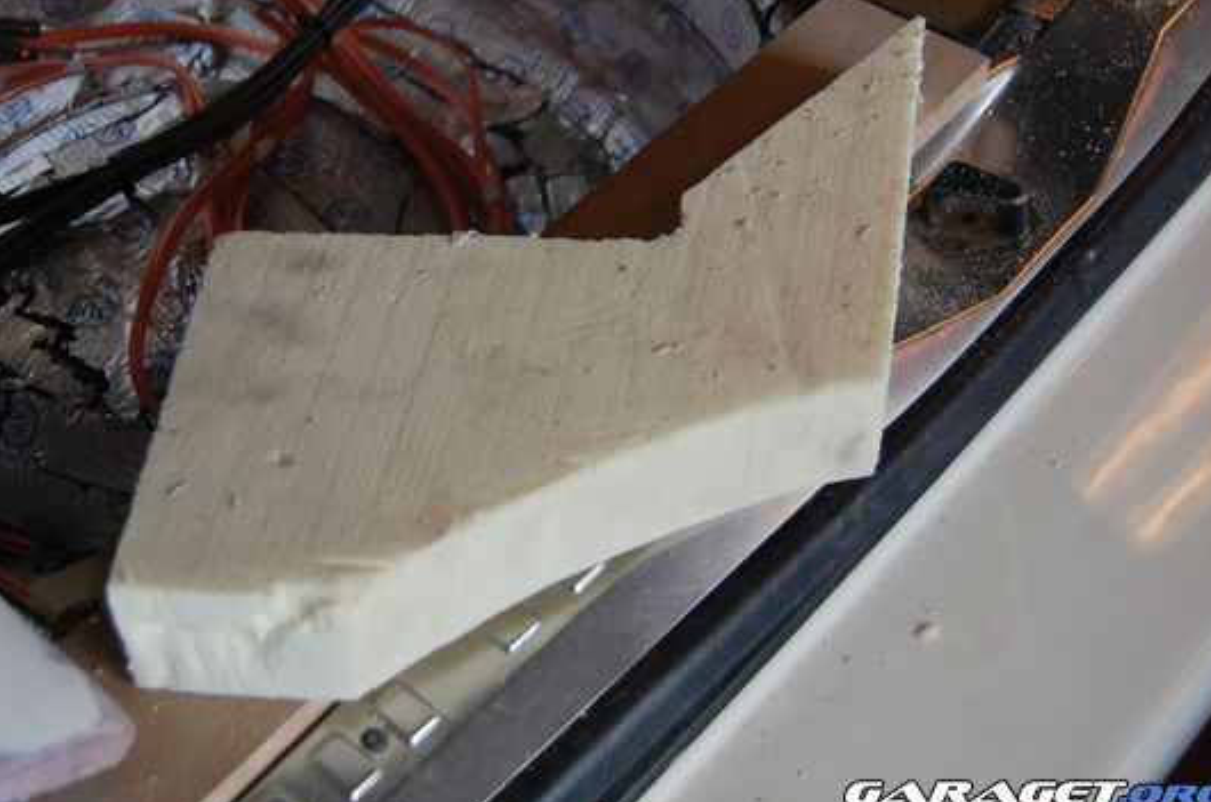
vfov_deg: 23.2
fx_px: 1947
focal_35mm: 58
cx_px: 505
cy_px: 331
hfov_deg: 34.5
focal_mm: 32
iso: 400
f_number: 4.5
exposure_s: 1/60
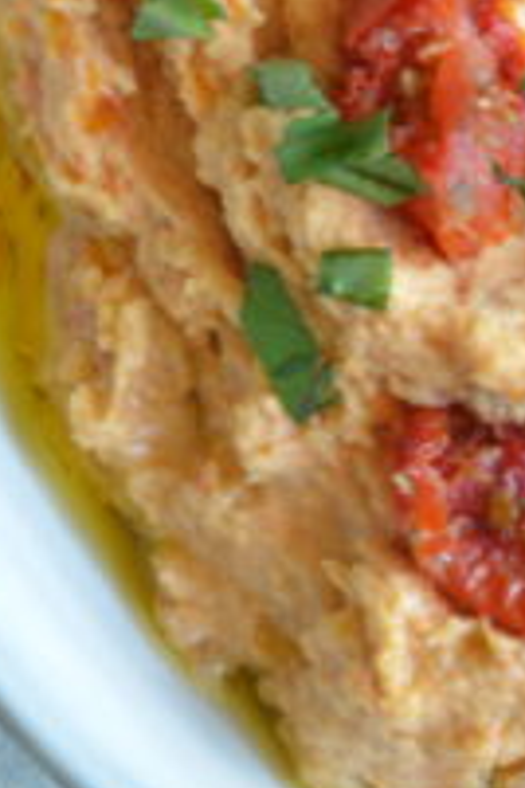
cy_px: -412
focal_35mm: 803
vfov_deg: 2.6
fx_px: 17554
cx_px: 970
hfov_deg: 1.7
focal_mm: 105
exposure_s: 1/5
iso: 200
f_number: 10
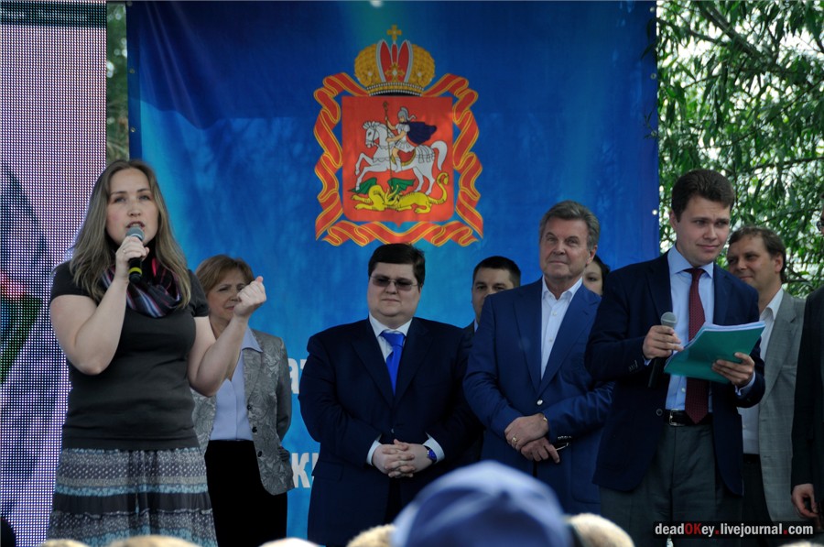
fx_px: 4113
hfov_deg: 11.4
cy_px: 274
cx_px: 412
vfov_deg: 7.6
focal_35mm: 180
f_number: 5.6
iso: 200
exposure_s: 1/320
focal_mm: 120
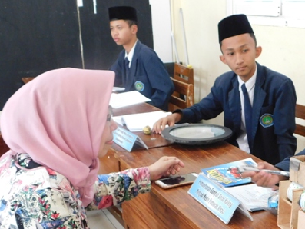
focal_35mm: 58
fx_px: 511
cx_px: 226
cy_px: 174
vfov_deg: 24.9
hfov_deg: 32.6
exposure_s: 1/8
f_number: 3.5
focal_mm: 6.3
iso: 450
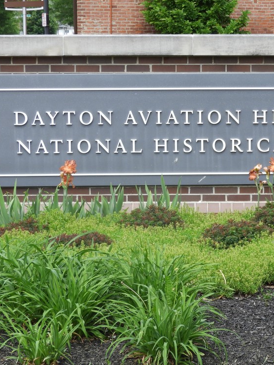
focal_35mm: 126
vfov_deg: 15.6
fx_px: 1330
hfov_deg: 11.6
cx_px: 269
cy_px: 180
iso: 100
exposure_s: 1/320
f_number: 4.2
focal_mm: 11.6
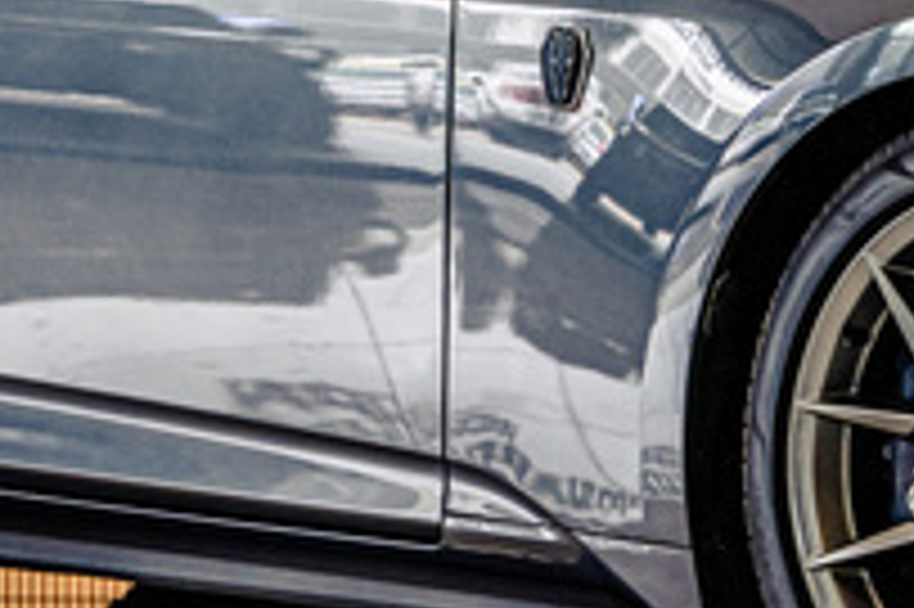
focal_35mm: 298
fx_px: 7560
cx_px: 826
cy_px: -212
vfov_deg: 4.6
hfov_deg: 6.9
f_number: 4.5
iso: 250
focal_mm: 59
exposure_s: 1/100
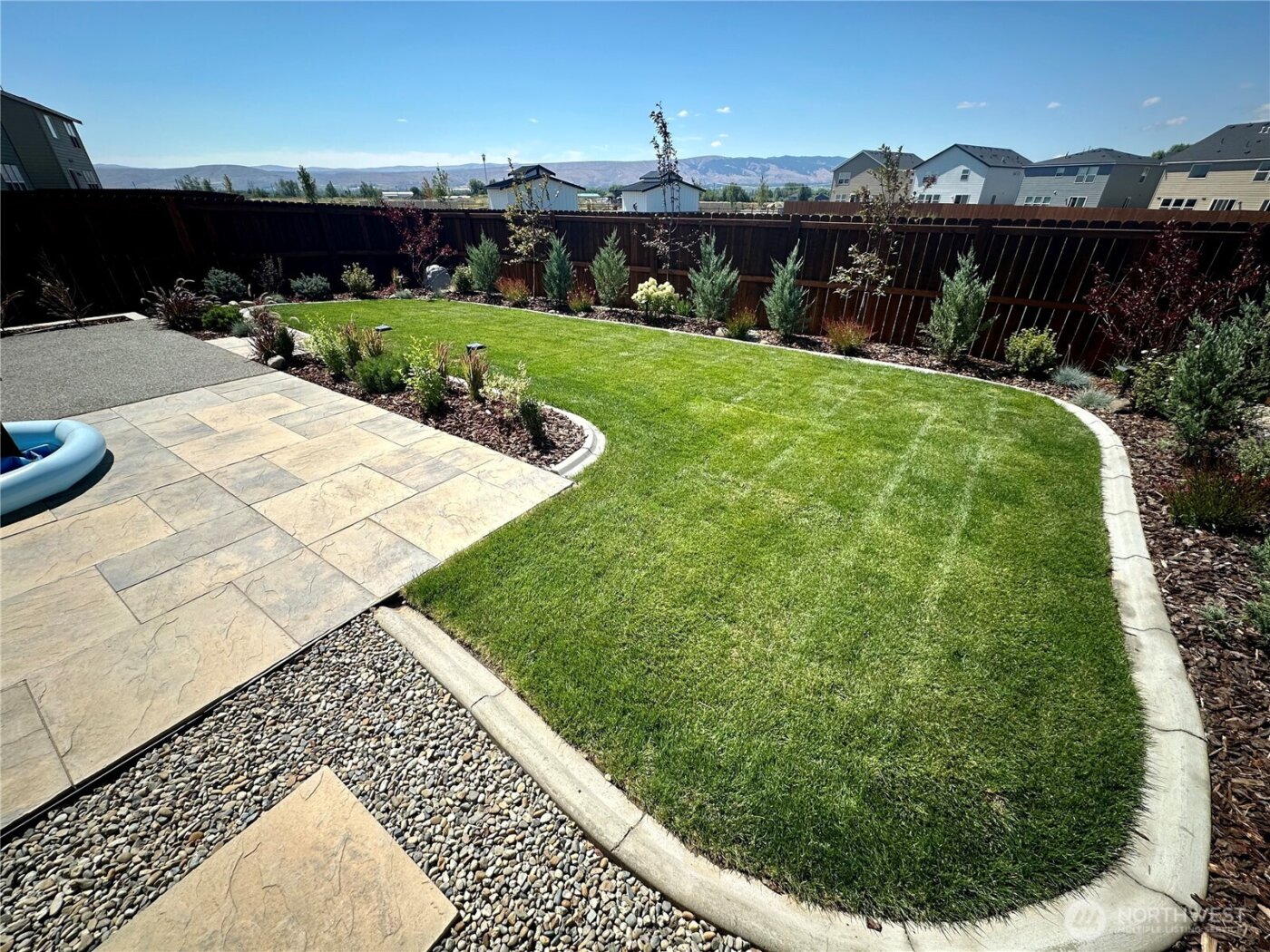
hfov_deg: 102.1
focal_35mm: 14
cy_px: 476
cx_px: 635
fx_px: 514
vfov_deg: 85.7
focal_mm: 2.22
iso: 40
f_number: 2.2
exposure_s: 1/1553
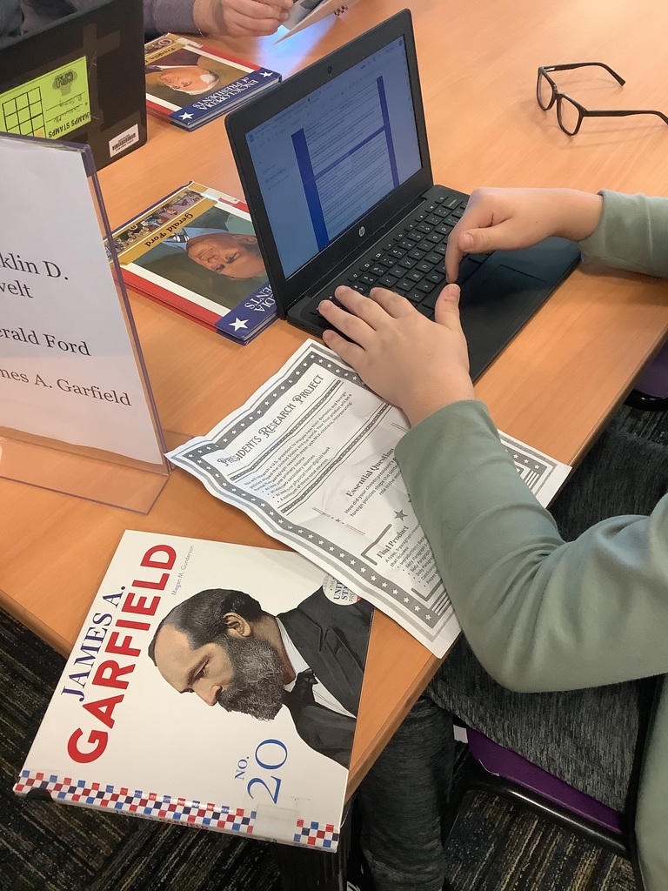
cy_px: 446
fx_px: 798
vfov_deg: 58.4
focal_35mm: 31
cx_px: 334
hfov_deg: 45.4
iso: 200
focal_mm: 3.3
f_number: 2.4
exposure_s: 1/60
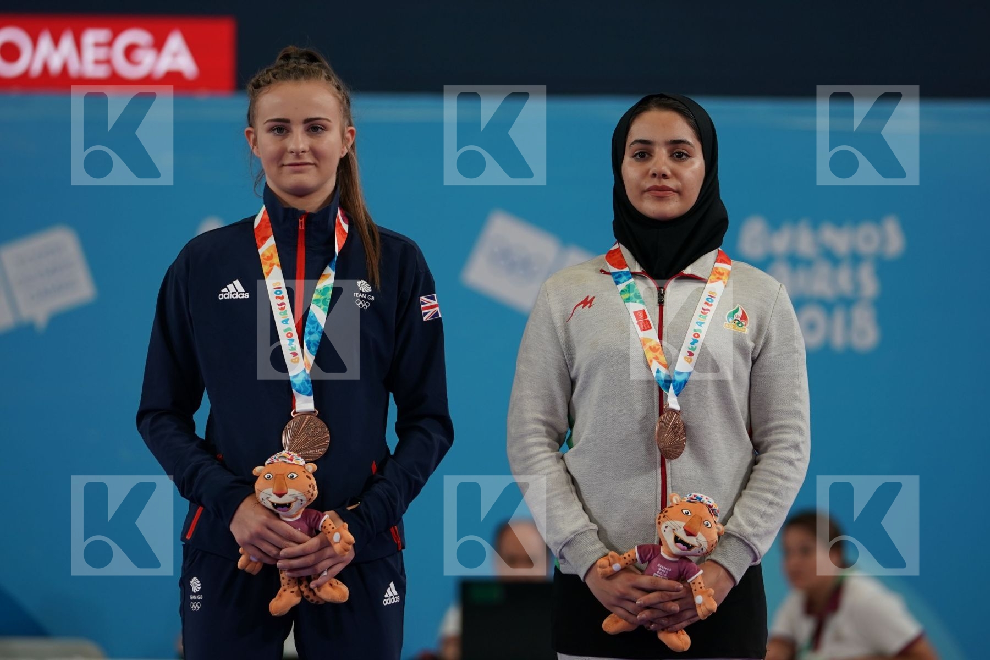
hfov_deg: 8.9
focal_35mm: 232
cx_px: 495
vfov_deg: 5.9
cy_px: 330
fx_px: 6380
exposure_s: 1/250
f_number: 2.8
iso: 250
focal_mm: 155
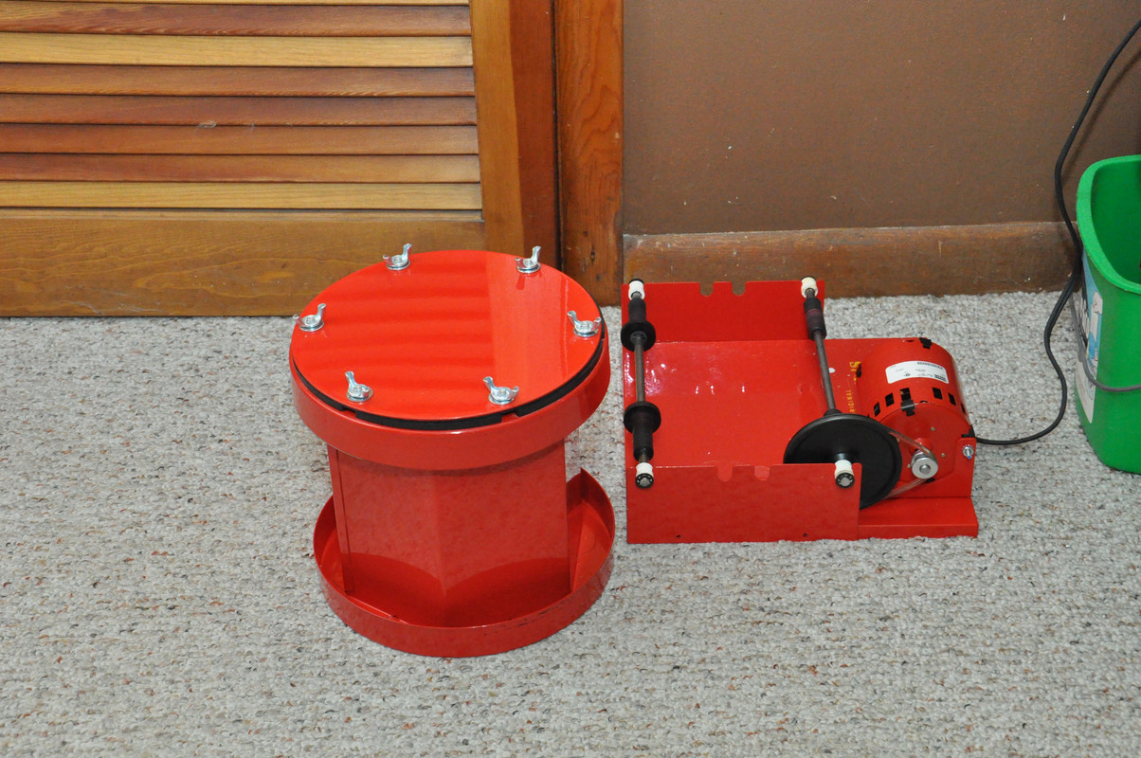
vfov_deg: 22.6
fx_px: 1900
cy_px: 379
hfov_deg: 33.4
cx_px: 570
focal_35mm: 60
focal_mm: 40
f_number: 8
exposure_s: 1/60
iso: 3200
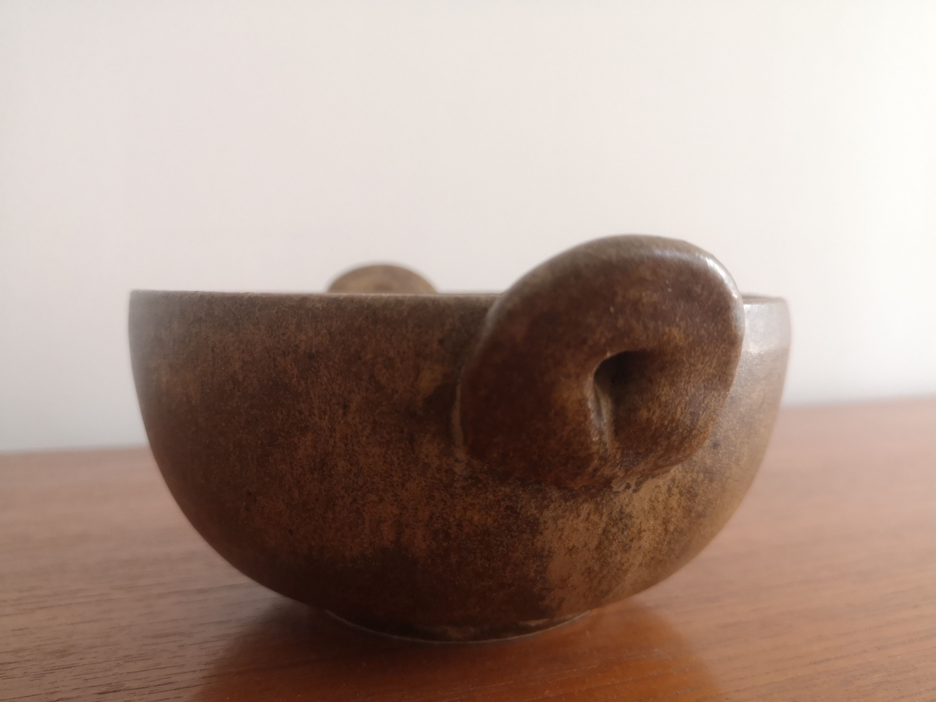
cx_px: 468
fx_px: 730
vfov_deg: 51.4
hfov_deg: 65.3
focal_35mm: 27
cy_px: 351
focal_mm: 3.95
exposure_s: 1/33.3
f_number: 1.8
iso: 200
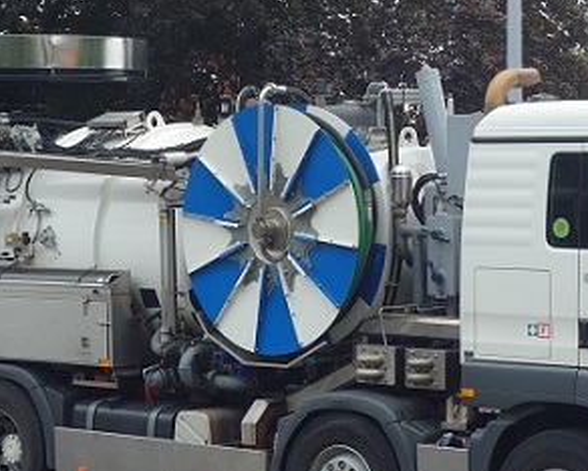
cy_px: 168
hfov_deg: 13.4
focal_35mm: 144
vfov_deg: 10.7
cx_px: 352
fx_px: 2508
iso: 125
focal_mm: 20.64
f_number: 5.6
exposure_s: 1/200
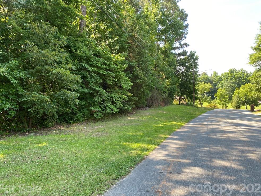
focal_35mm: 27
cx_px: 132
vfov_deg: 51.4
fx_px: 204
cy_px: 99
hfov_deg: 65.3
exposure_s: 1/180
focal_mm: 4.25
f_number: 1.8
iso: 32
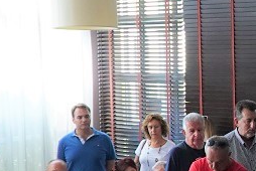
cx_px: 292
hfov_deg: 22.3
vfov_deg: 16.0
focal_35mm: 85
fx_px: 605
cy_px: 145
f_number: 4
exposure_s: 1/160
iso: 2500
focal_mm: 18
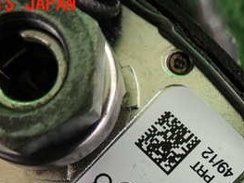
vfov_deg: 24.0
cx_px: 186
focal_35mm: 57
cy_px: 202
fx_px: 402
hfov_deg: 33.1
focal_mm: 4.5
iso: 100
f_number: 2
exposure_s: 1/100
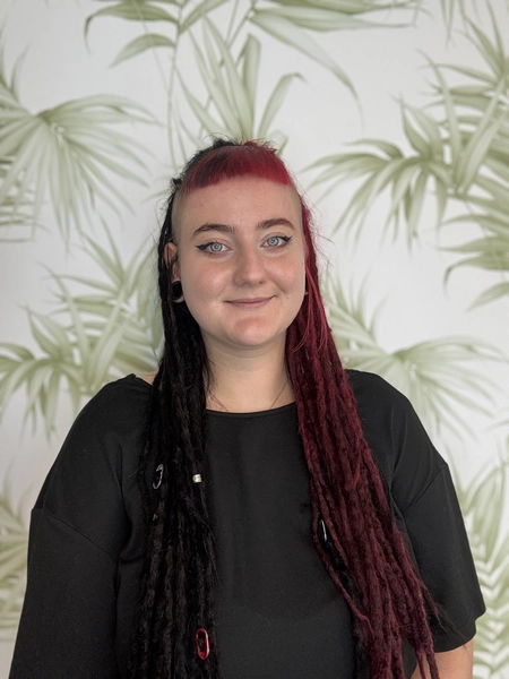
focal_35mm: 30
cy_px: 340
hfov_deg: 46.8
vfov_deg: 60.0
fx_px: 588
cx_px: 254
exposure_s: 1/50
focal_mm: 2.69
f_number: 1.9
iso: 50
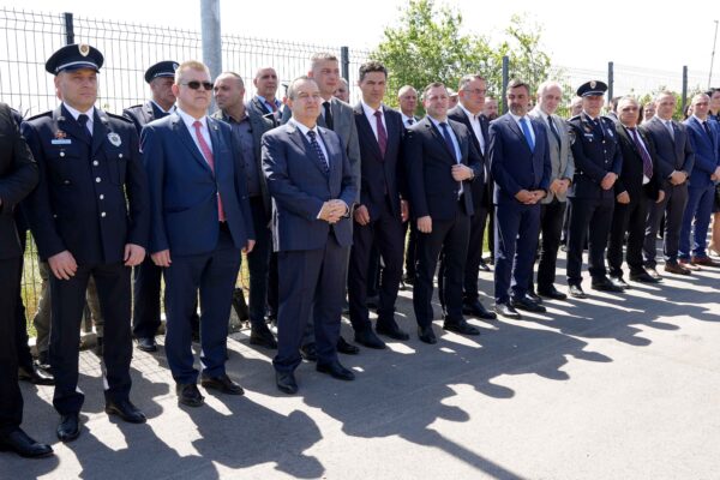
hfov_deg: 53.1
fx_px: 720
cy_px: 240
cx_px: 360
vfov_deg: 36.9
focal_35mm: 36
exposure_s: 1/250
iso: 100
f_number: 4
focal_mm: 24
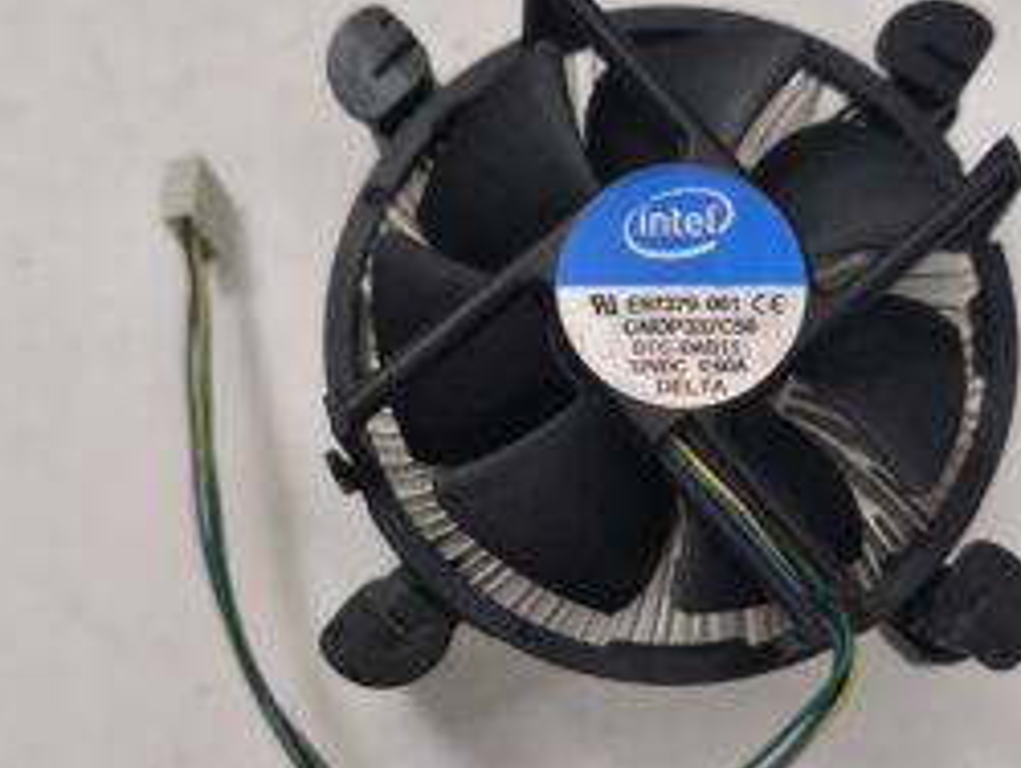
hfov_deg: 38.8
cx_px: 600
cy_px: 398
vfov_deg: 29.7
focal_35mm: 49
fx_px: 1447
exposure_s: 1/50
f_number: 1.6
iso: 500
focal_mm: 6.57
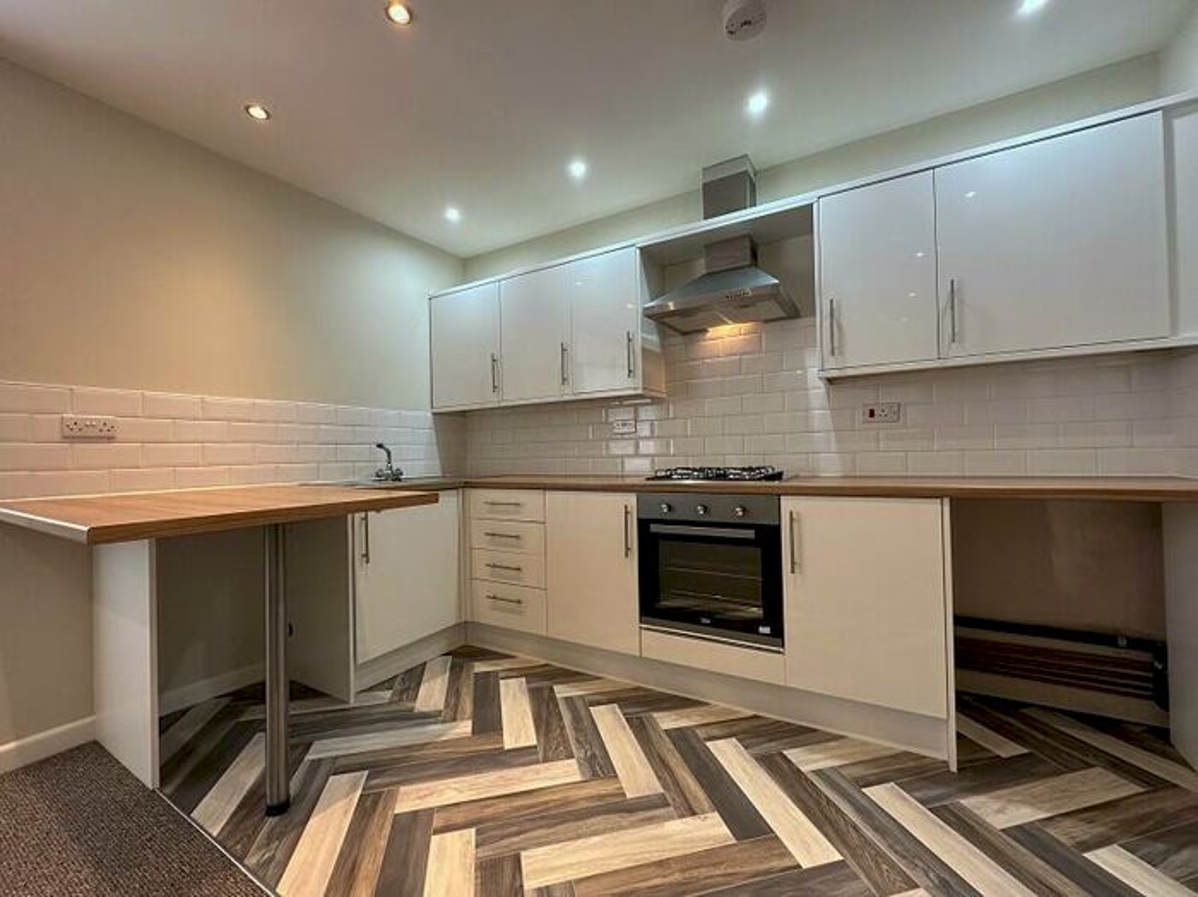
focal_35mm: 14
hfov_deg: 102.1
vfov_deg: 85.6
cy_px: 448
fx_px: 484
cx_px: 599
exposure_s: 1/100
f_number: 2.2
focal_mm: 2.22
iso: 160
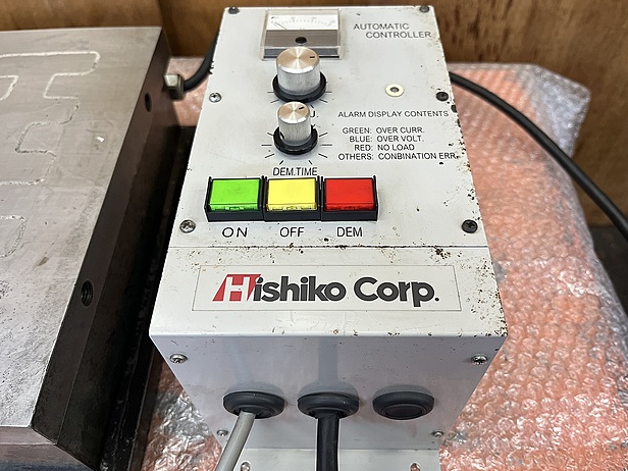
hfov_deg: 65.3
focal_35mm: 27
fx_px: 490
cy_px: 232
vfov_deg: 51.4
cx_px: 321
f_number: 1.6
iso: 125
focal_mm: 5.1
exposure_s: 1/109
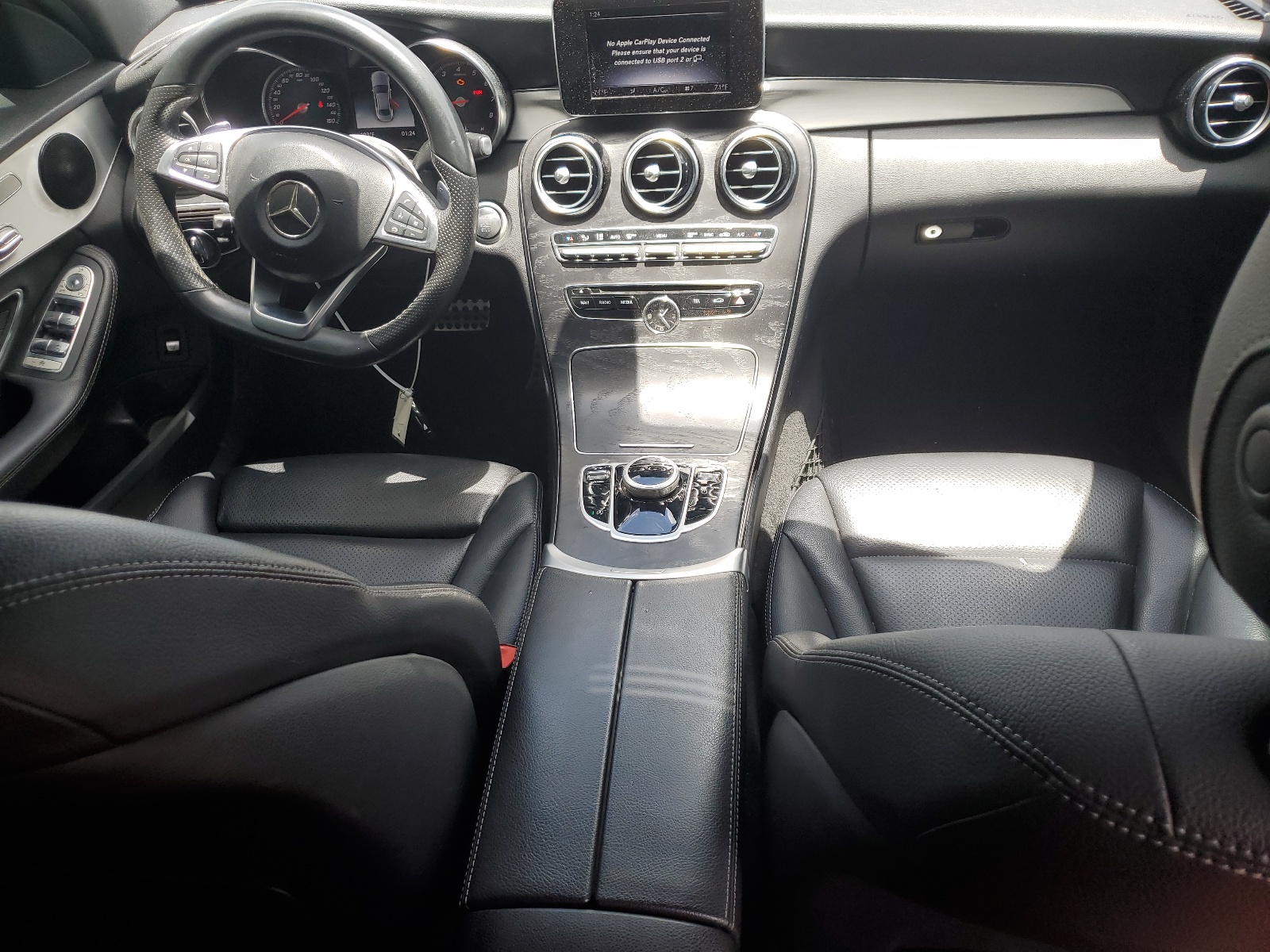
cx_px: 635
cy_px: 476
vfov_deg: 53.1
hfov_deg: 67.3
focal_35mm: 26
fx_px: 954
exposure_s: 1/357
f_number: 1.5
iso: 50
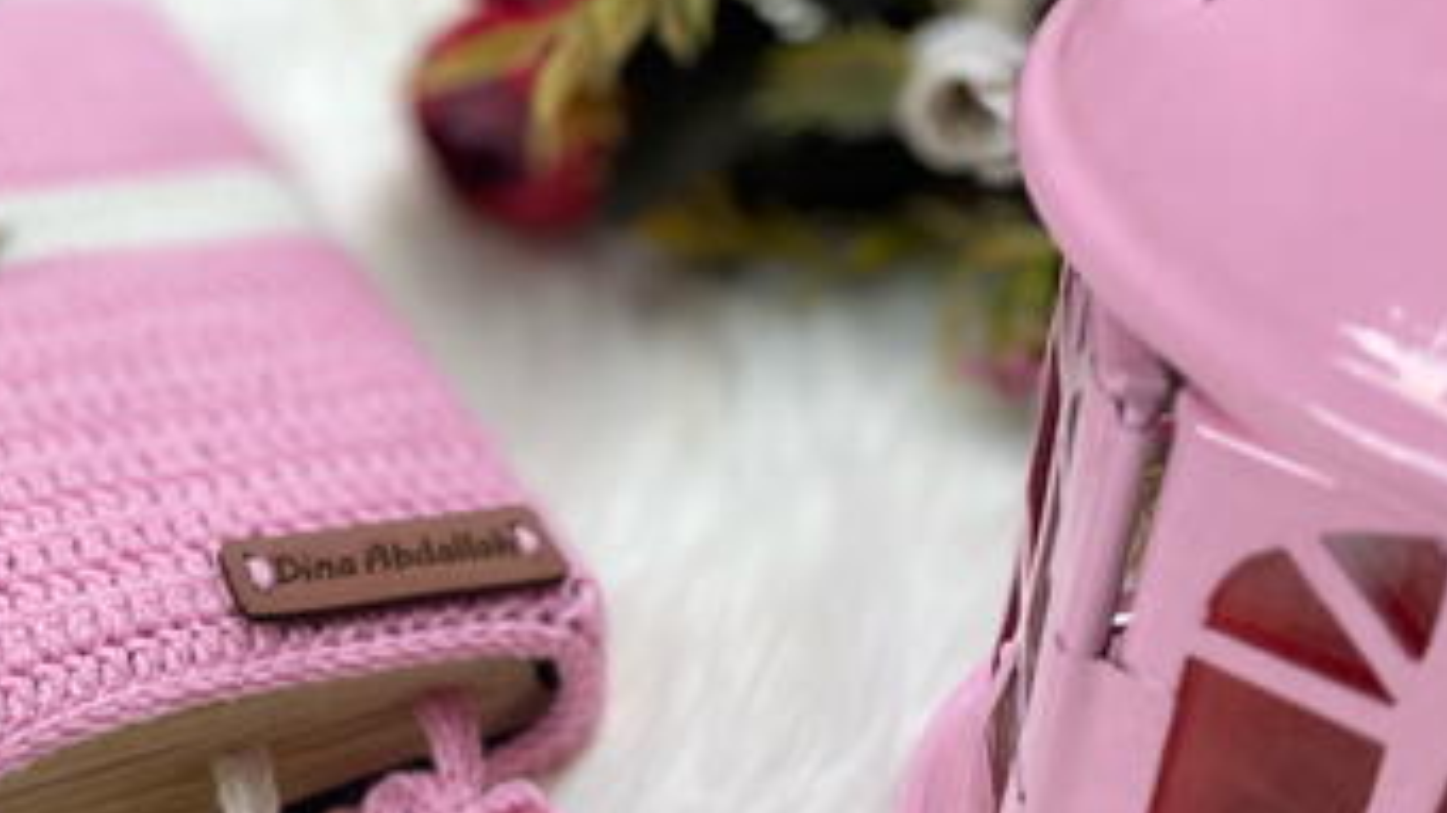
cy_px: 345
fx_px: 1918
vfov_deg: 23.9
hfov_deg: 38.9
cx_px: 192
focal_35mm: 50
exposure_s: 1/121
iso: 125
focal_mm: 4.25
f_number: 1.8
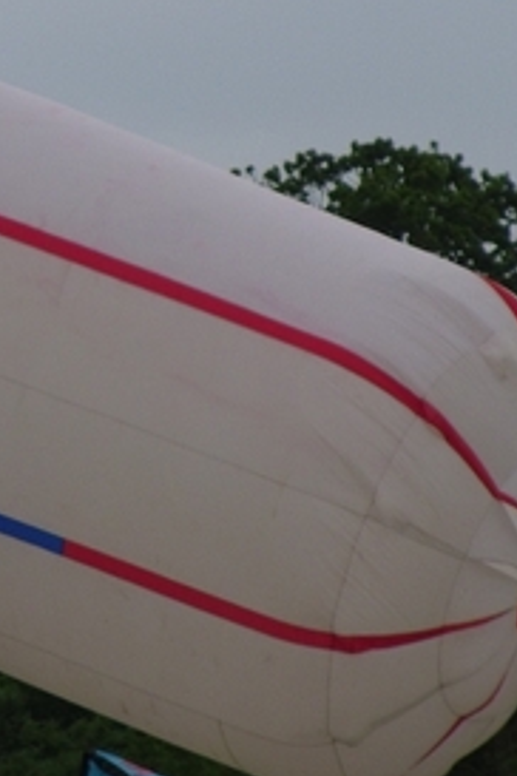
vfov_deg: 3.5
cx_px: -7
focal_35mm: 584
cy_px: 222
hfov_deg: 2.4
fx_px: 12579
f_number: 5.5
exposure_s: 1/635
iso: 80
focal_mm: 39.2
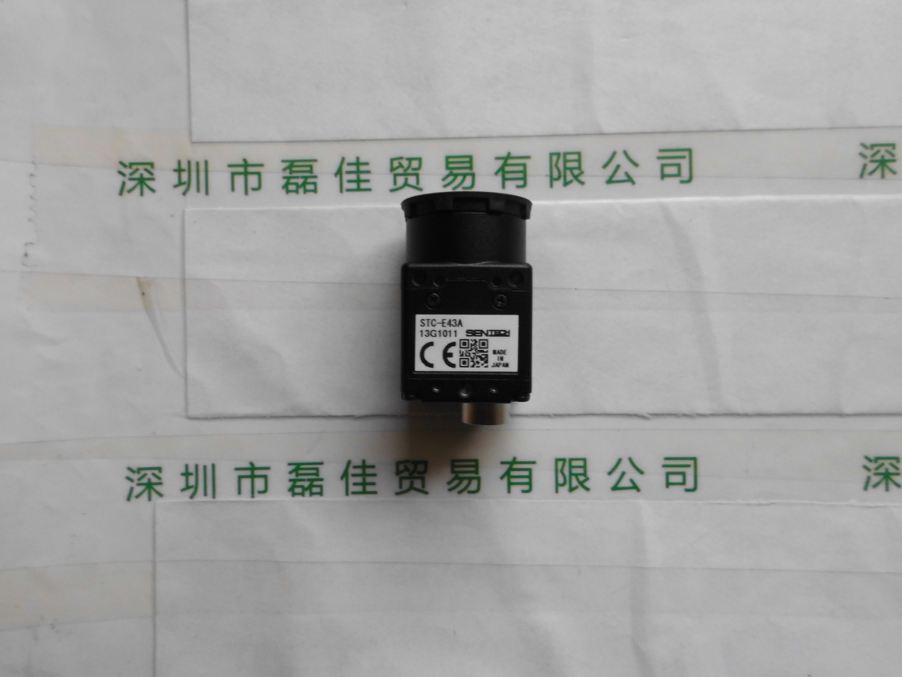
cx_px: 451
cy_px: 338
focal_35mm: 26
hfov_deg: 67.3
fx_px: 677
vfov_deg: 53.1
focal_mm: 4.6
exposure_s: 1/60
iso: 100
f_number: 3.2
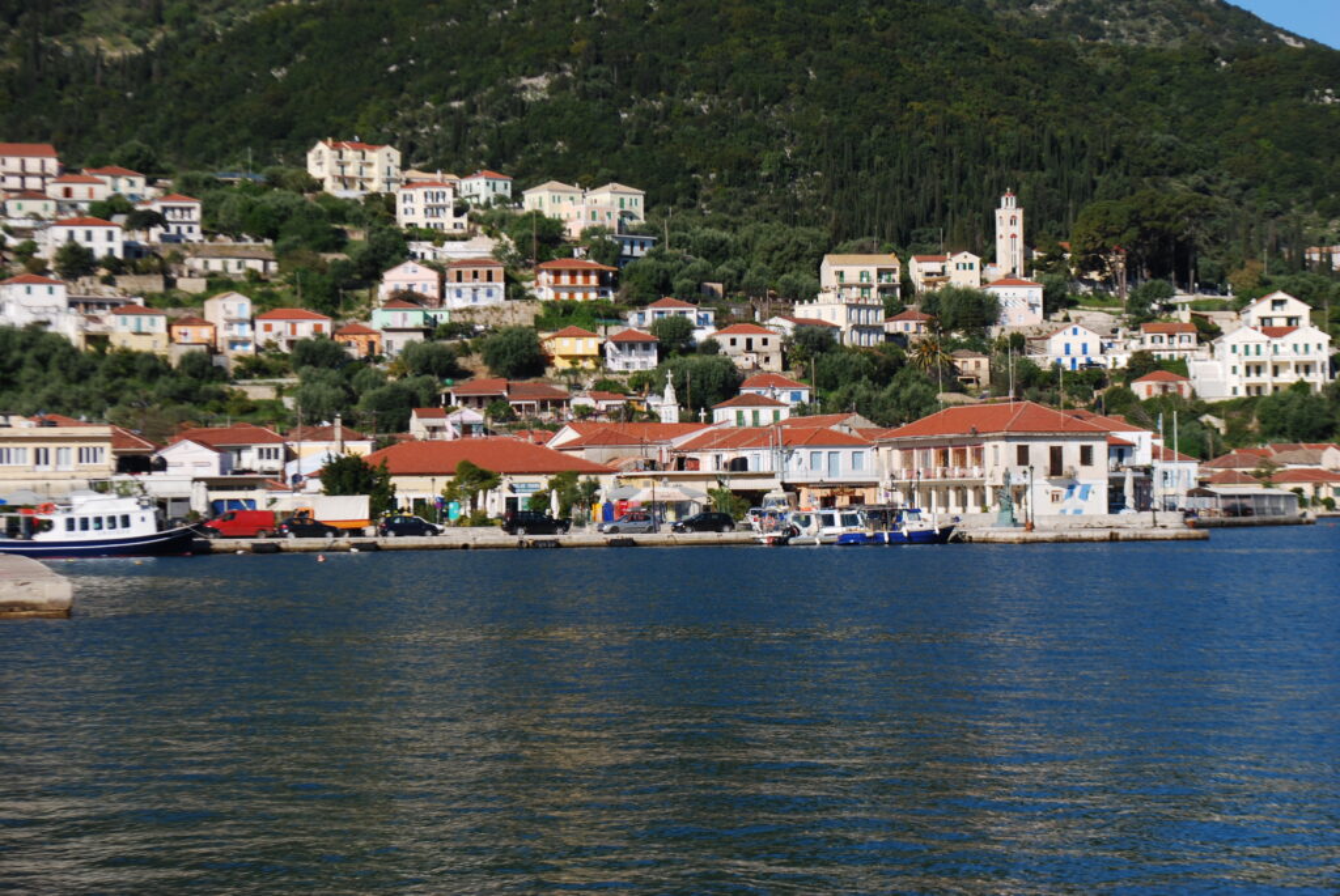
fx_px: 3074
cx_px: 670
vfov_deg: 16.6
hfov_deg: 24.6
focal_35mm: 82
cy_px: 448
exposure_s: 1/250
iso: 100
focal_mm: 55
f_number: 8
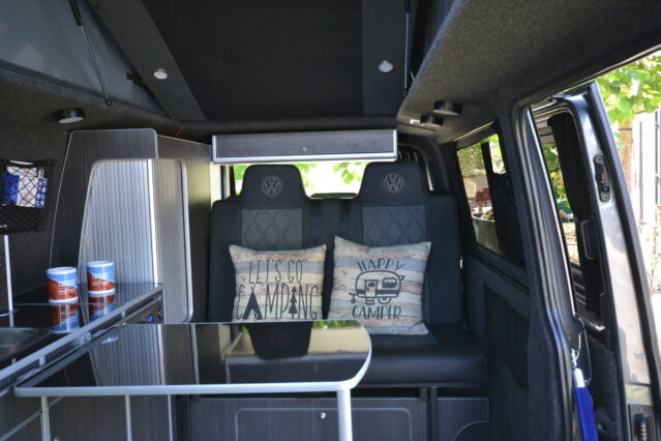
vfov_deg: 43.6
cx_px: 330
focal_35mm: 30
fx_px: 551
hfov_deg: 61.9
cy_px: 220
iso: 1000
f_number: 5.6
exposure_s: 1/60
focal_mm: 20
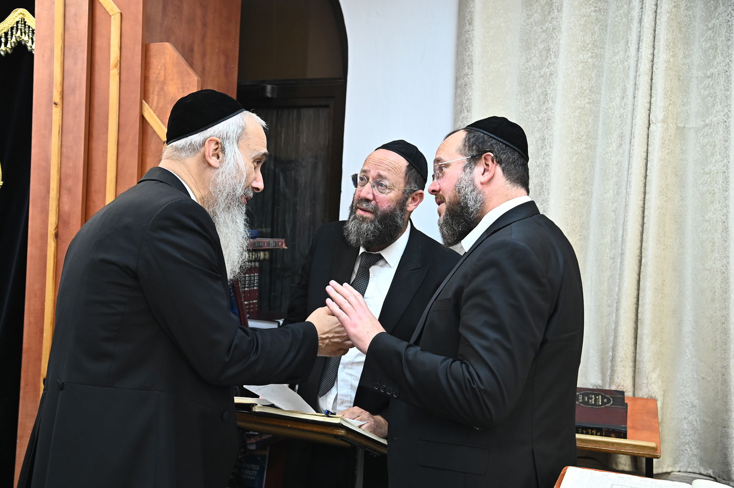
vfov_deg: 30.5
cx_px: 367
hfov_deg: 44.5
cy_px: 244
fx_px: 897
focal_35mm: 44
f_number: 5
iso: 2000
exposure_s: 1/125
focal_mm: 44
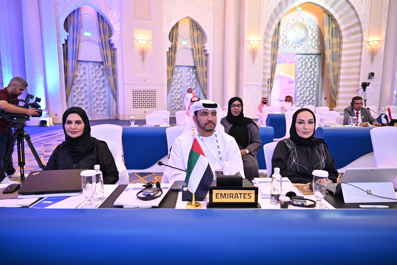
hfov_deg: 71.5
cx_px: 198
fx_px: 276
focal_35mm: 25
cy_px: 132
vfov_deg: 51.3
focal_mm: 25
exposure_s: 1/125
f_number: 2.8
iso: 3200
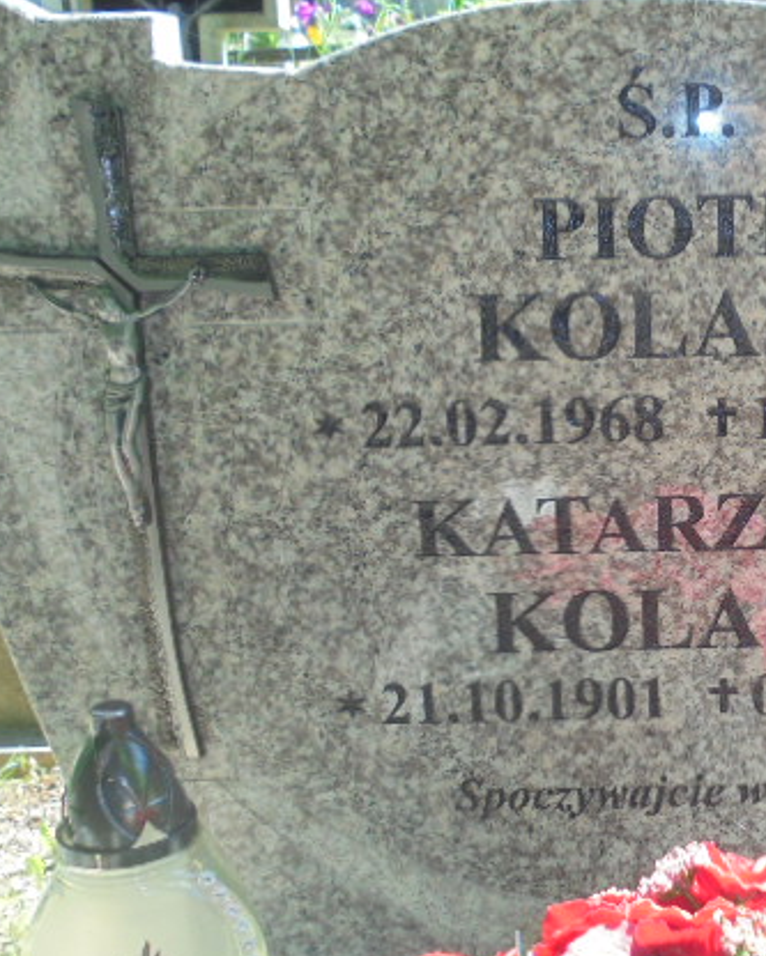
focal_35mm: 51
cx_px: 699
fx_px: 1445
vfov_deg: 36.6
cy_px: 529
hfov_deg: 28.5
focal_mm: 6.1
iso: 100
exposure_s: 1/100
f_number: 4
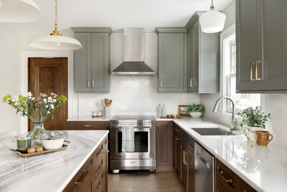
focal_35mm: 30
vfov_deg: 43.6
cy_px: 96
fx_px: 239
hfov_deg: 61.9
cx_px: 144
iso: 400
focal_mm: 30
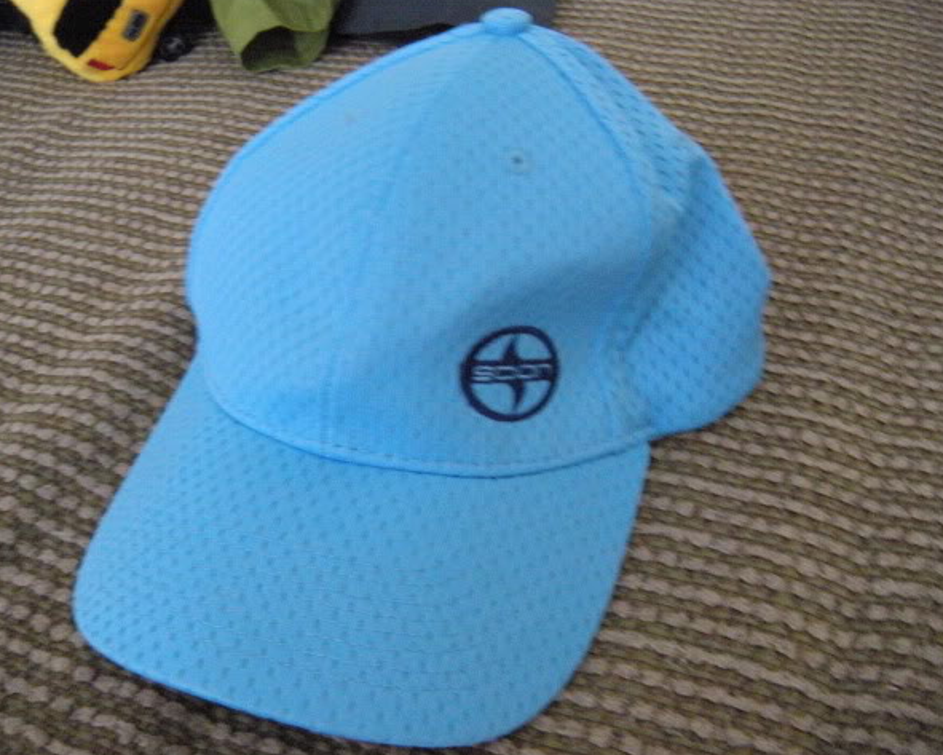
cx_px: 447
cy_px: 377
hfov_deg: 49.1
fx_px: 1033
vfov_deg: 40.1
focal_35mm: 37
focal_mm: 5.9
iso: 692
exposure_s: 1/8.7
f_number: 3.8
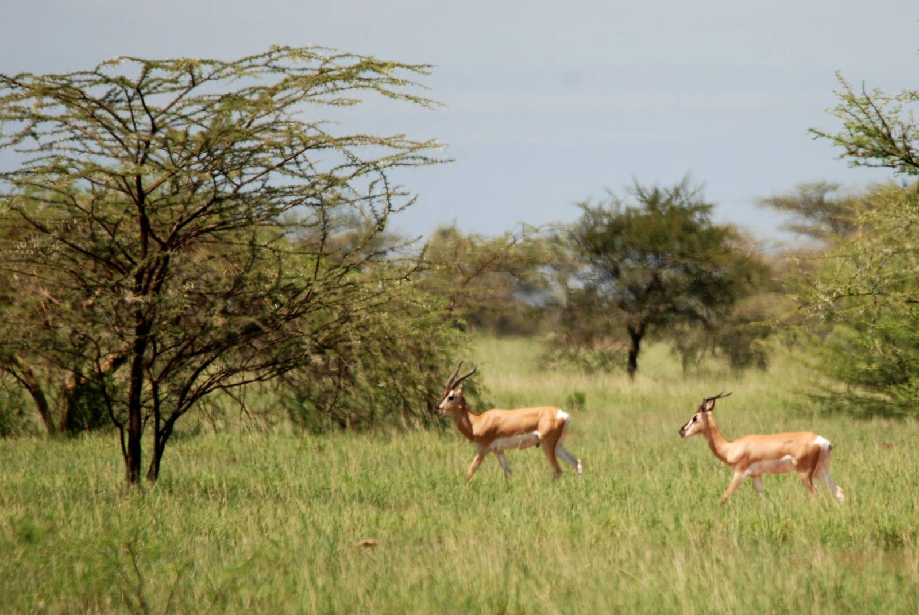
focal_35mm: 750
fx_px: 19168
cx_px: 460
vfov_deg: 1.8
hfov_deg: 2.7
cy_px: 308
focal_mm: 500
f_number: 6.3
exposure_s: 1/640
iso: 200
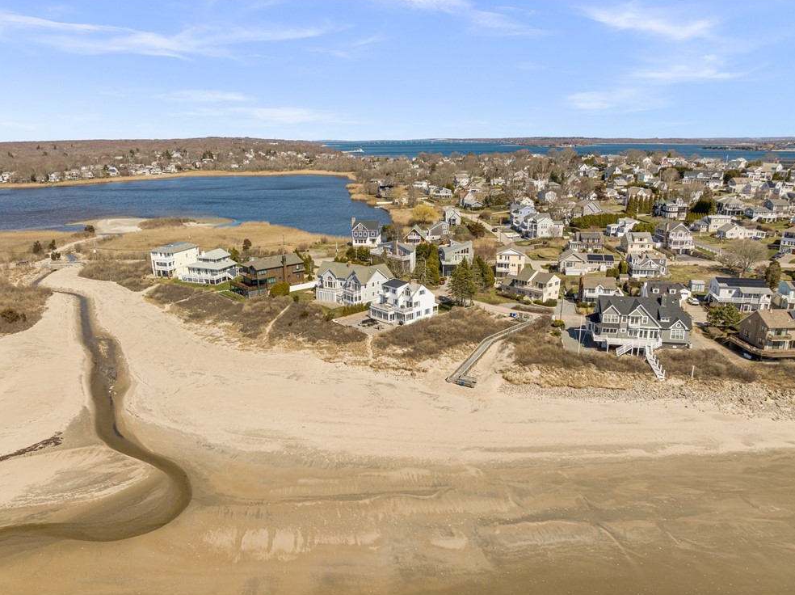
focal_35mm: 25
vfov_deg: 54.8
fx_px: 574
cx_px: 387
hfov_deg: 69.4
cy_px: 306
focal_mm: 12.29
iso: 100
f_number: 3.2
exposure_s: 1/2500
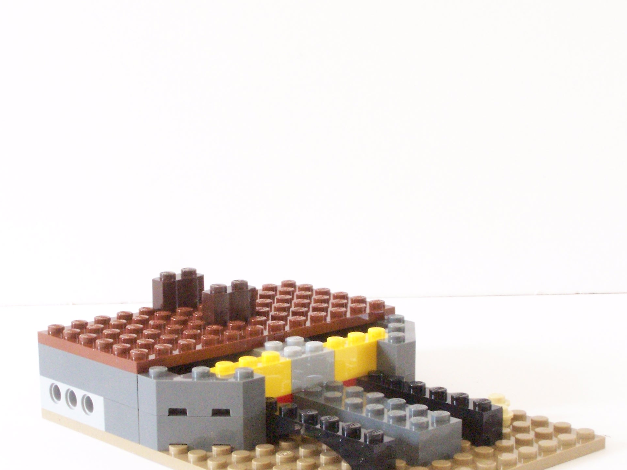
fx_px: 1630
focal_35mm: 90
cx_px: 314
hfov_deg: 21.8
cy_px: 297
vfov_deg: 16.4
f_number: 8
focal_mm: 11.1
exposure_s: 1/15
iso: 400
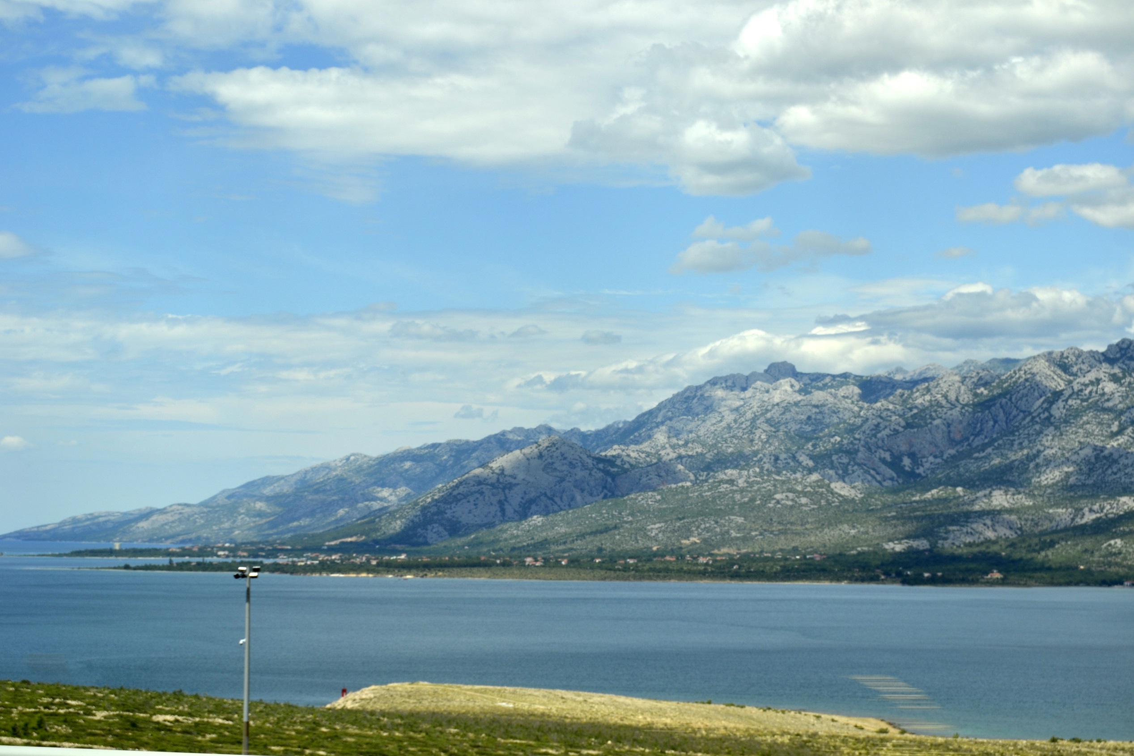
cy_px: 378
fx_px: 2599
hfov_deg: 24.6
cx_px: 567
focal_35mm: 82
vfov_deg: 16.6
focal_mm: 55
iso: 100
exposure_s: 1/320
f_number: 9
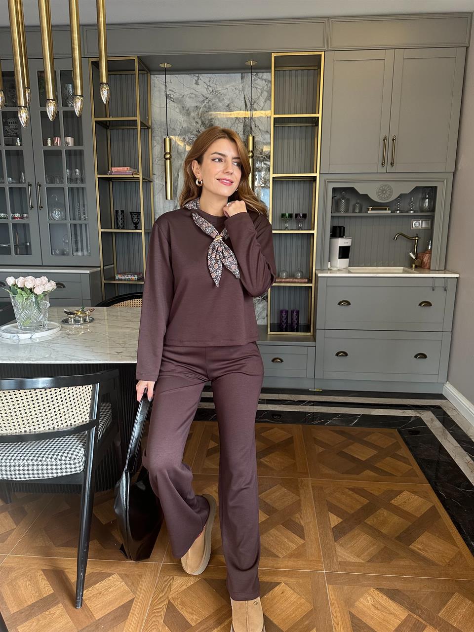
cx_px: 237
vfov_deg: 71.6
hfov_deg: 56.8
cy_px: 316
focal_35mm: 24
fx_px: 438
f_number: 1.78
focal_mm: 6.86
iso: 200
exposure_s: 1/50
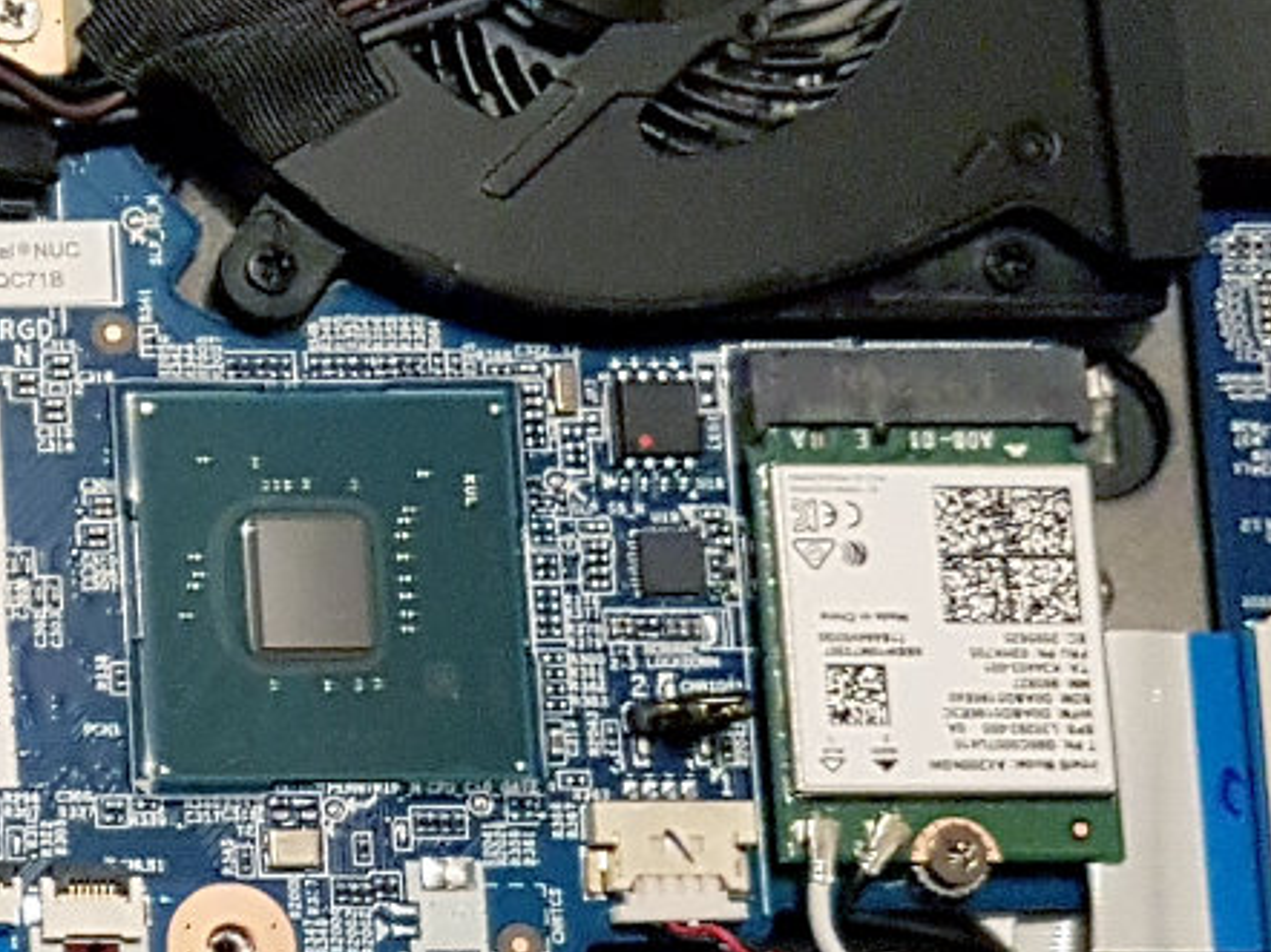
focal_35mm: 113
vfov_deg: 13.1
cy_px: 477
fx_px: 4147
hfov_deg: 15.0
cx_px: -1044
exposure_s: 1/20
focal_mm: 4.2
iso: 250
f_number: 1.7
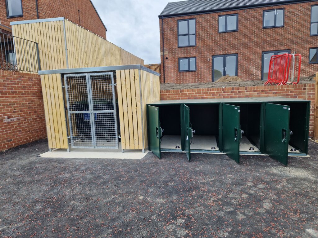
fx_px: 211
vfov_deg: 58.9
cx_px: 159
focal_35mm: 23
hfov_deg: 73.9
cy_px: 119
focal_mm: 5.4
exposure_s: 1/992
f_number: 1.8
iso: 50
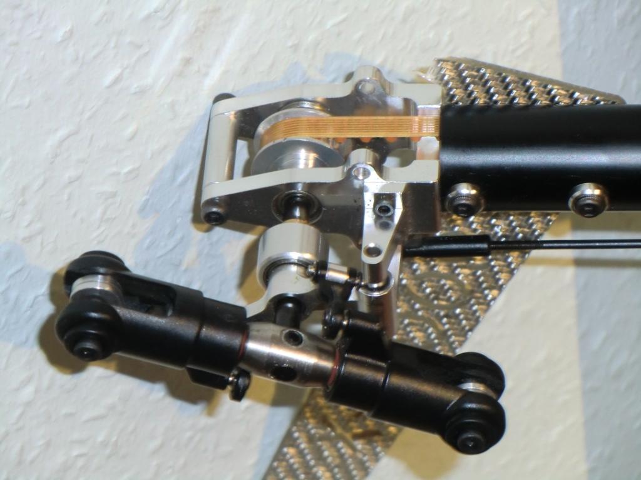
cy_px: 240
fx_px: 3685
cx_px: 320
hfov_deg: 9.9
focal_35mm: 199
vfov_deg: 7.5
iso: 400
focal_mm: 35.7
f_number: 5.2
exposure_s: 1/15
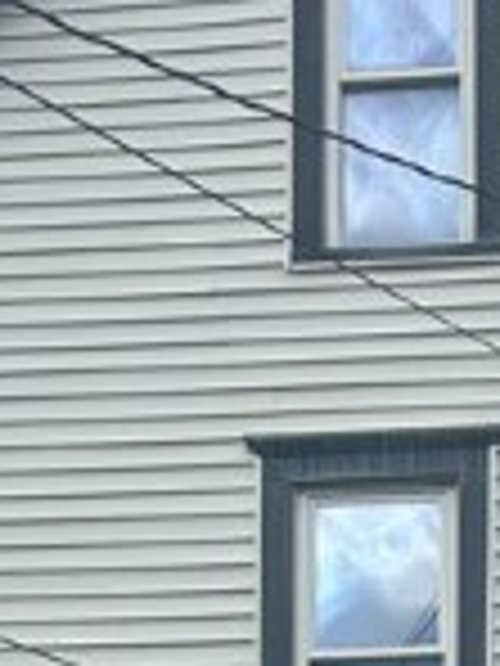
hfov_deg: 10.9
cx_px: 410
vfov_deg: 12.8
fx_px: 2600
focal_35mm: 135
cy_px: 1318
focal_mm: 5.7
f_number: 1.5
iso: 50
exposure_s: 1/2915
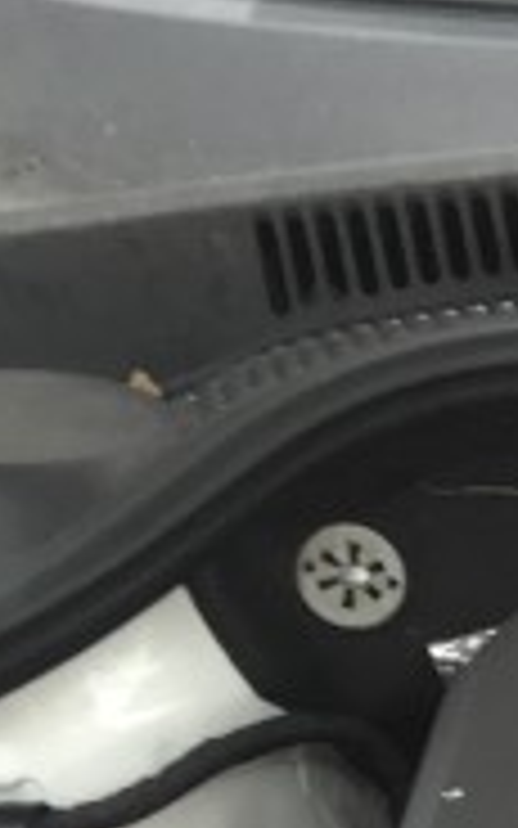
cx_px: 1775
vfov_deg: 11.6
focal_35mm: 171
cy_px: 1364
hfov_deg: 6.7
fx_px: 3862
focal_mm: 4.15
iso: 32
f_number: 2.2
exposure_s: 1/188
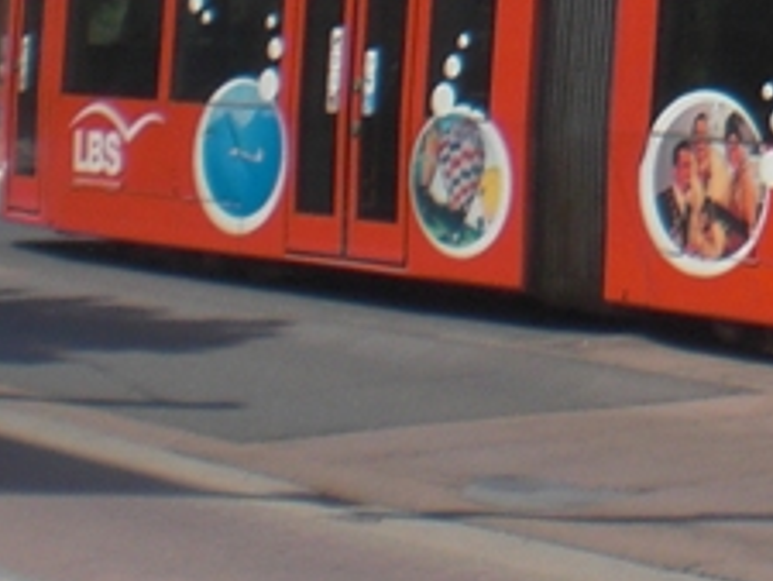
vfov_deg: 8.4
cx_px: 1488
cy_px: -313
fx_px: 3865
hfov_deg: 10.6
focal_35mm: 173
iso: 64
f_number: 5.6
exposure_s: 1/320
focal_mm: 6.3
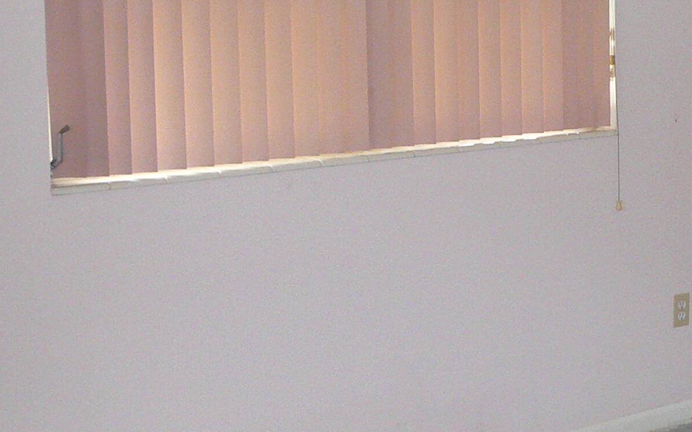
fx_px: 1490
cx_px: 591
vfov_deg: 16.3
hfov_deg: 25.5
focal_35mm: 79
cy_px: 60
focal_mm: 5.2
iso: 250
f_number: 2.8
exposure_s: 1/30
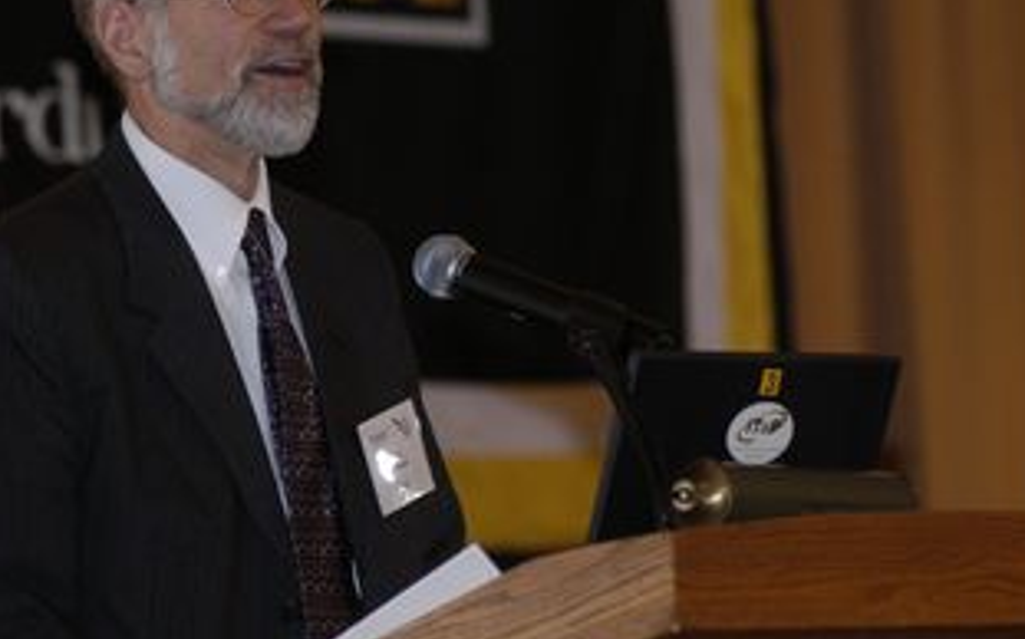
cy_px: 323
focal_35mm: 332
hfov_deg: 6.3
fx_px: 9264
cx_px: 307
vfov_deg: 4.0
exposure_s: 1/160
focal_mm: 135
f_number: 3.5
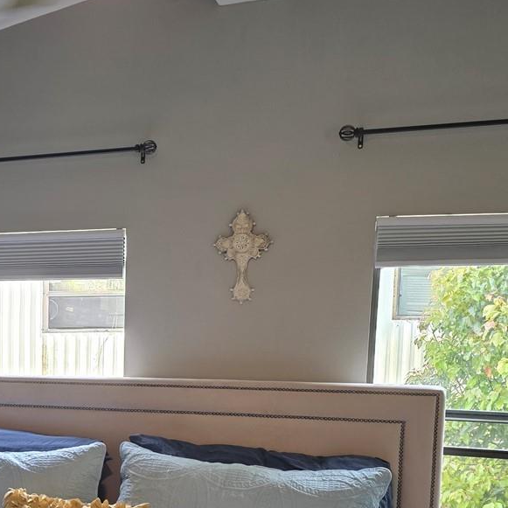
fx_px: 930
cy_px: 403
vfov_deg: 29.9
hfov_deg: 27.9
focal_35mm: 56
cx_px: -52
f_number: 1.7
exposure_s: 1/120
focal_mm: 6.3
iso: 125
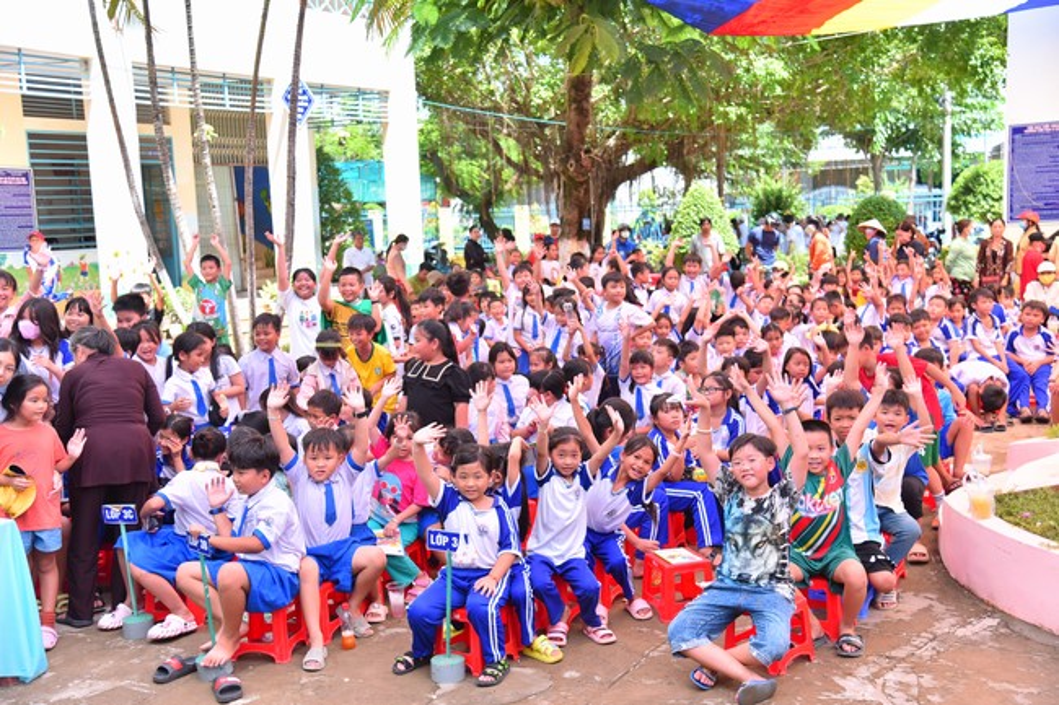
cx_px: 530
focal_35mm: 44
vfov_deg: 30.5
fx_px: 1294
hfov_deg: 44.5
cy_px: 352
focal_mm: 44
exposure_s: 1/320
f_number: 4.5
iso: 200
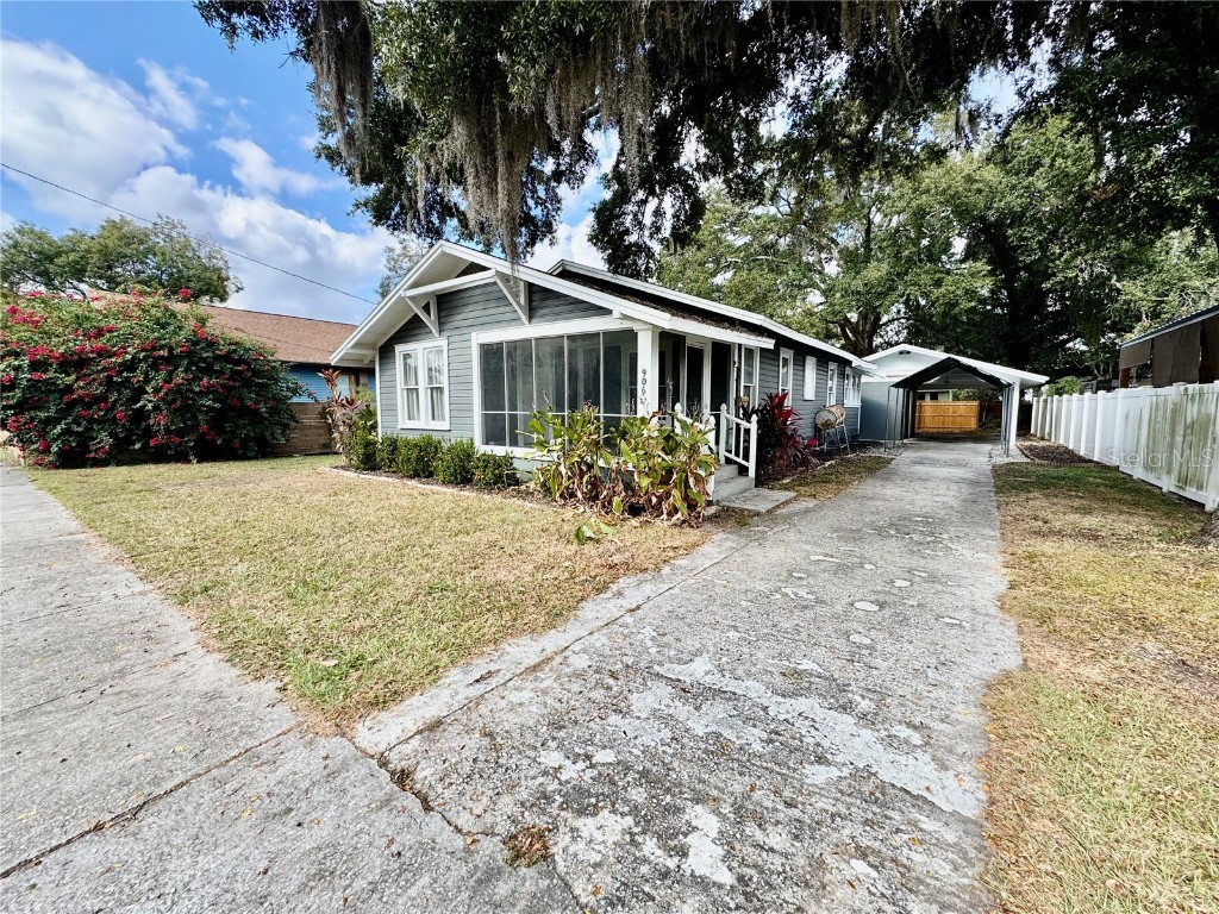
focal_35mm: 14
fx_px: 493
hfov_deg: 102.1
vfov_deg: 85.7
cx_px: 610
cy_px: 457
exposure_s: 1/587
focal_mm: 2.22
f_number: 2.2
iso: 40
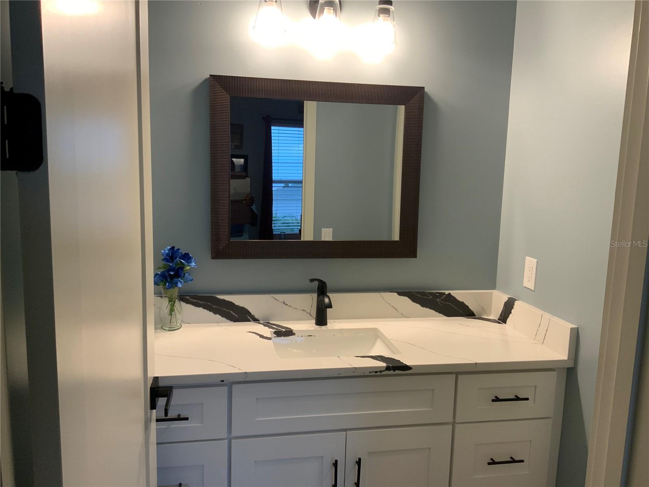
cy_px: 244
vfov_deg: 48.2
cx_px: 324
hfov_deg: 61.7
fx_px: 544
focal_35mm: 29
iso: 80
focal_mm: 3
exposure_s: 1/60
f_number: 1.8
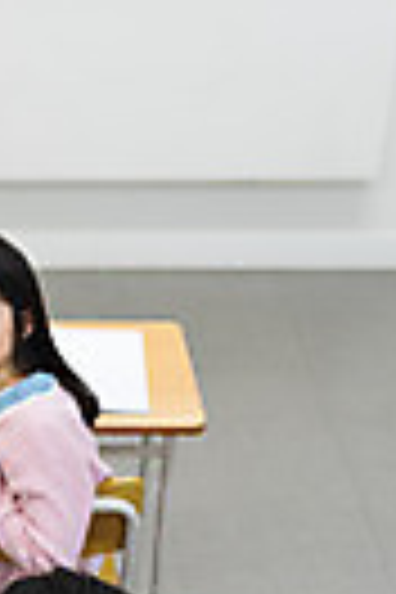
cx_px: -128
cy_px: 621
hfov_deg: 12.2
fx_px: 1798
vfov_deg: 18.2
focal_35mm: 109
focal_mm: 36
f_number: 2.8
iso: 640
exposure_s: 1/125
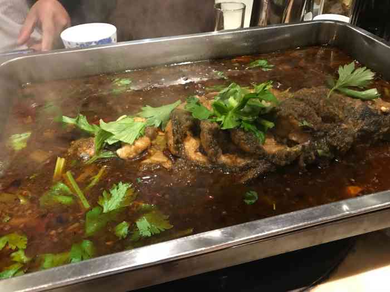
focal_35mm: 28
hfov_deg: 63.4
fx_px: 315
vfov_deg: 49.7
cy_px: 146
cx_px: 195
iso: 80
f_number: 1.8
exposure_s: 1/6
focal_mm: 3.99
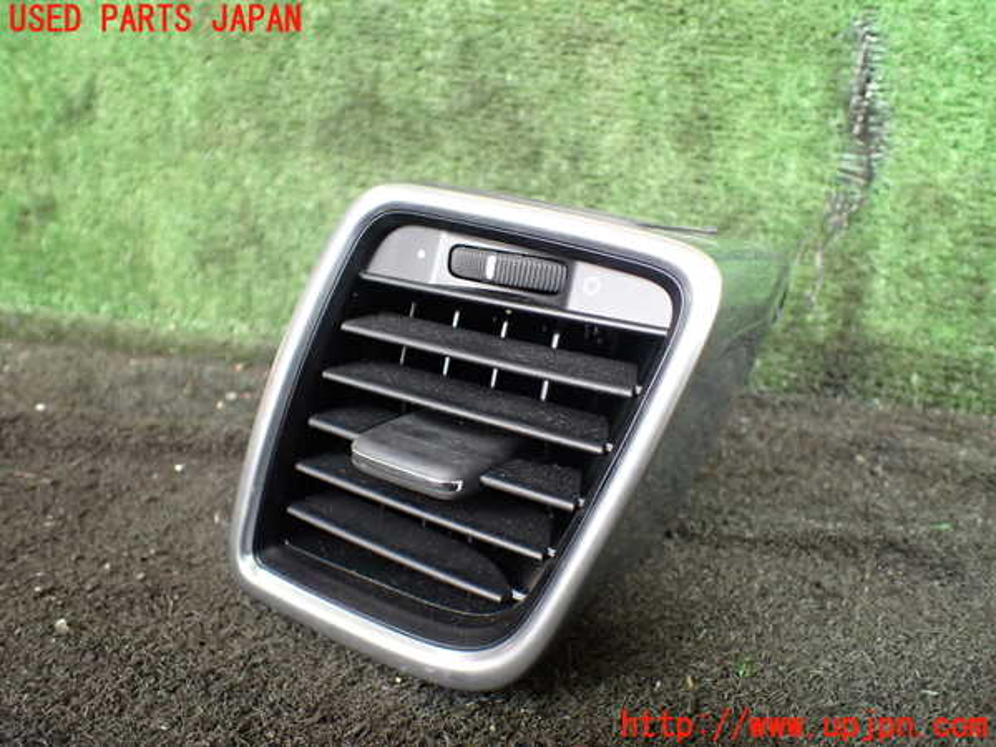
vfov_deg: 46.8
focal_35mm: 30
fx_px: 863
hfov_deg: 60.0
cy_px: 374
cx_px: 498
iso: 320
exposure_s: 1/125
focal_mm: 5.4
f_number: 2.3
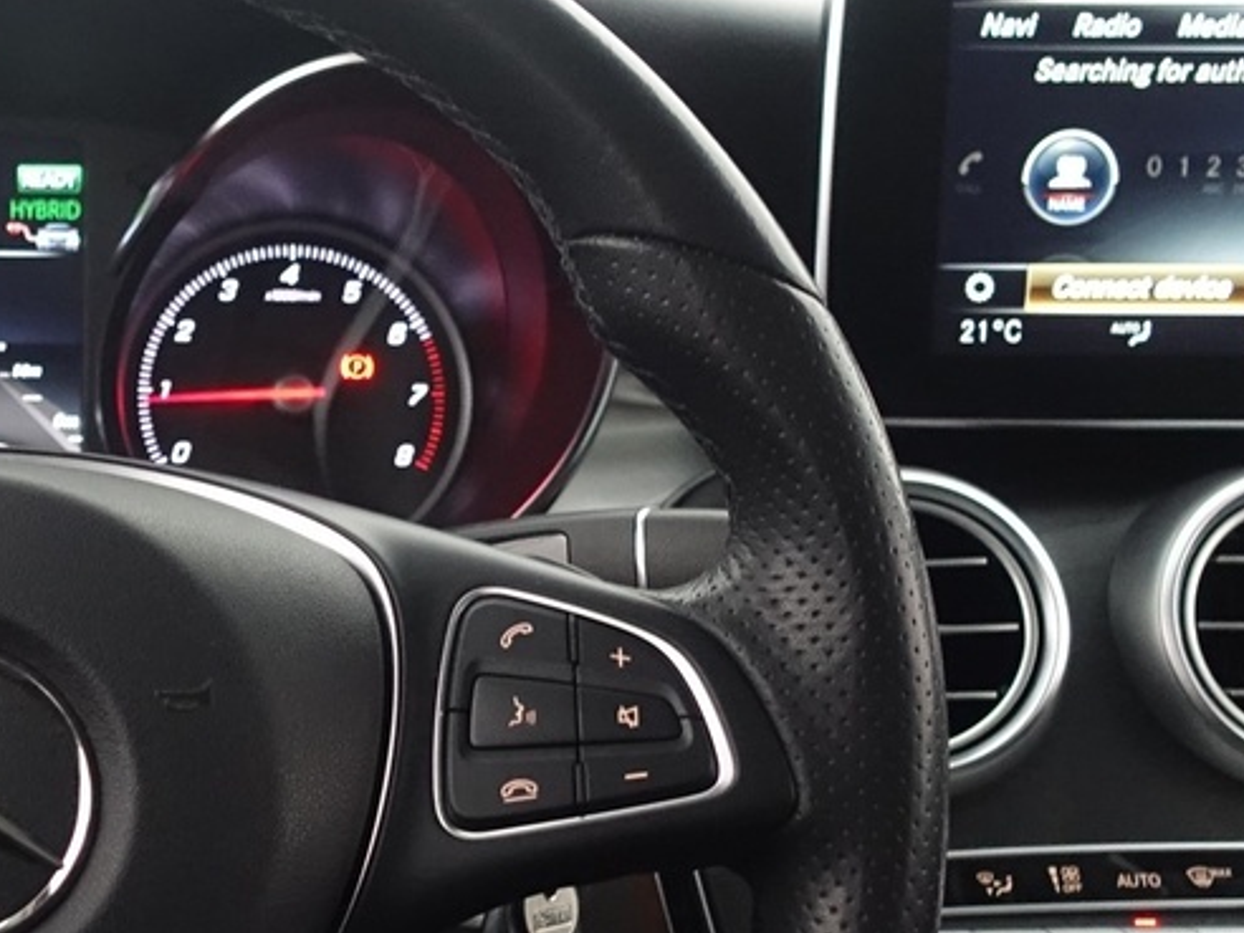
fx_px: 2731
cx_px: -88
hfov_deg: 24.2
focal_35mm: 76
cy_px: 650
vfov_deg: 19.3
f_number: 2.5
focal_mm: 8.8
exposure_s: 1/25
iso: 1000
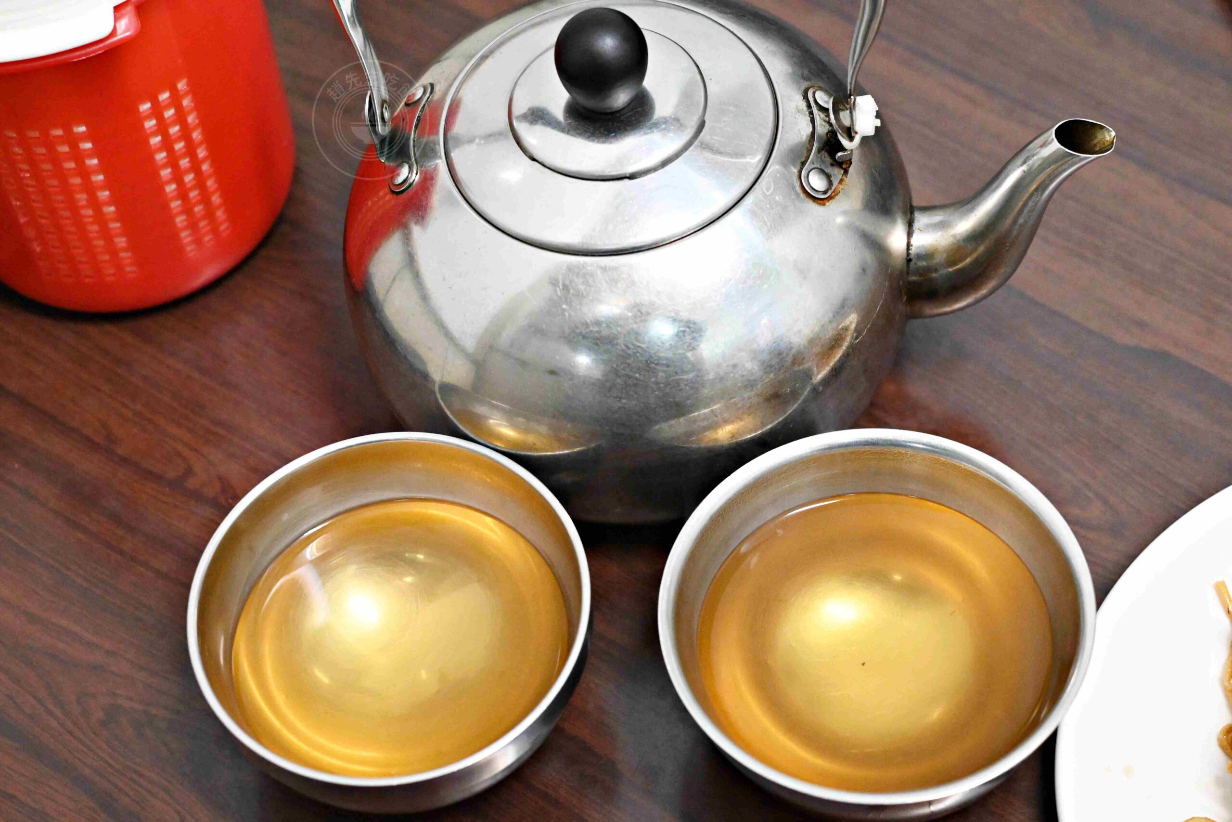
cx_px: 616
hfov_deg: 27.0
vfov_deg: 18.2
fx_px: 2567
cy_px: 411
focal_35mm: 75
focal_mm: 50
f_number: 3.5
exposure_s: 1/200
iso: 4000
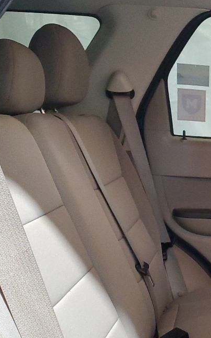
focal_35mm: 68
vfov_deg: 29.9
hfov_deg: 16.8
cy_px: 236
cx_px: 342
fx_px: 626
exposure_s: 1/60.2
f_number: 1.5
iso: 282
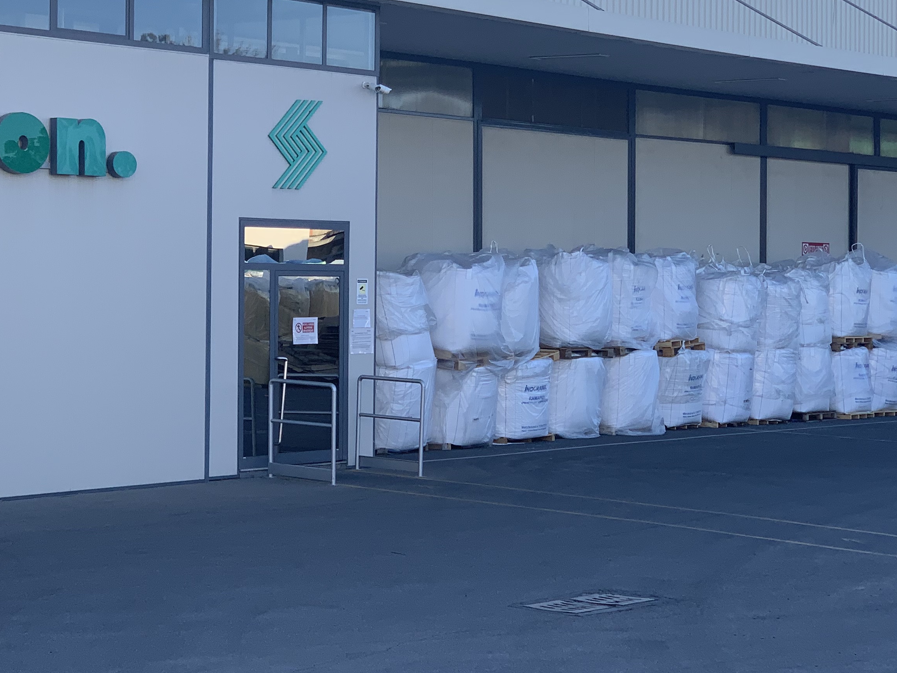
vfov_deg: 16.2
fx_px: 2358
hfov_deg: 21.5
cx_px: 321
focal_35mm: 91
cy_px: 229
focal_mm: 6
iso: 16
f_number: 2.4
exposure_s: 1/361
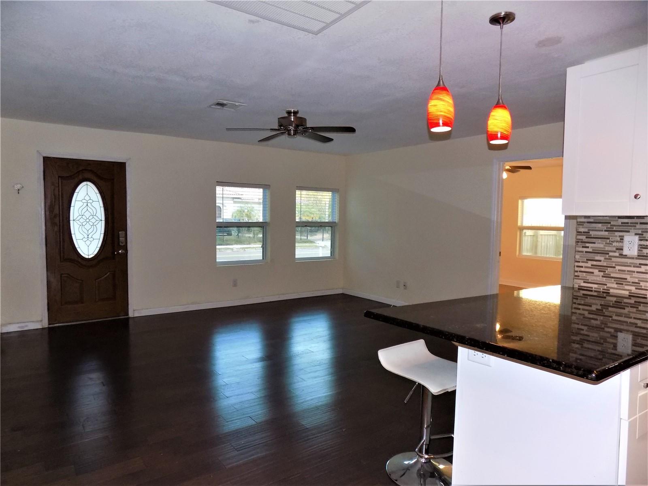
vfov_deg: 58.9
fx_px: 431
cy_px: 243
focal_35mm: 23
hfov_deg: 73.9
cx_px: 324
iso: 200
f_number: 3.1
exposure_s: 1/30
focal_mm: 4
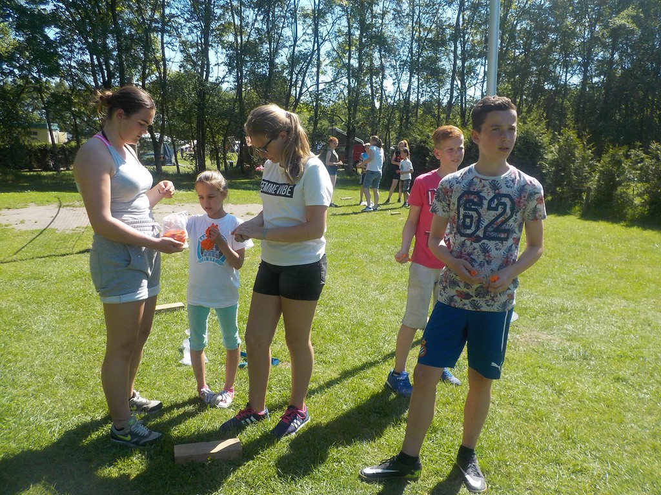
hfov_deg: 60.0
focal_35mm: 30
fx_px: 573
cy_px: 248
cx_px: 330
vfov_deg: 46.8
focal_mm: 4.1
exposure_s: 1/640
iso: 125
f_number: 3.3
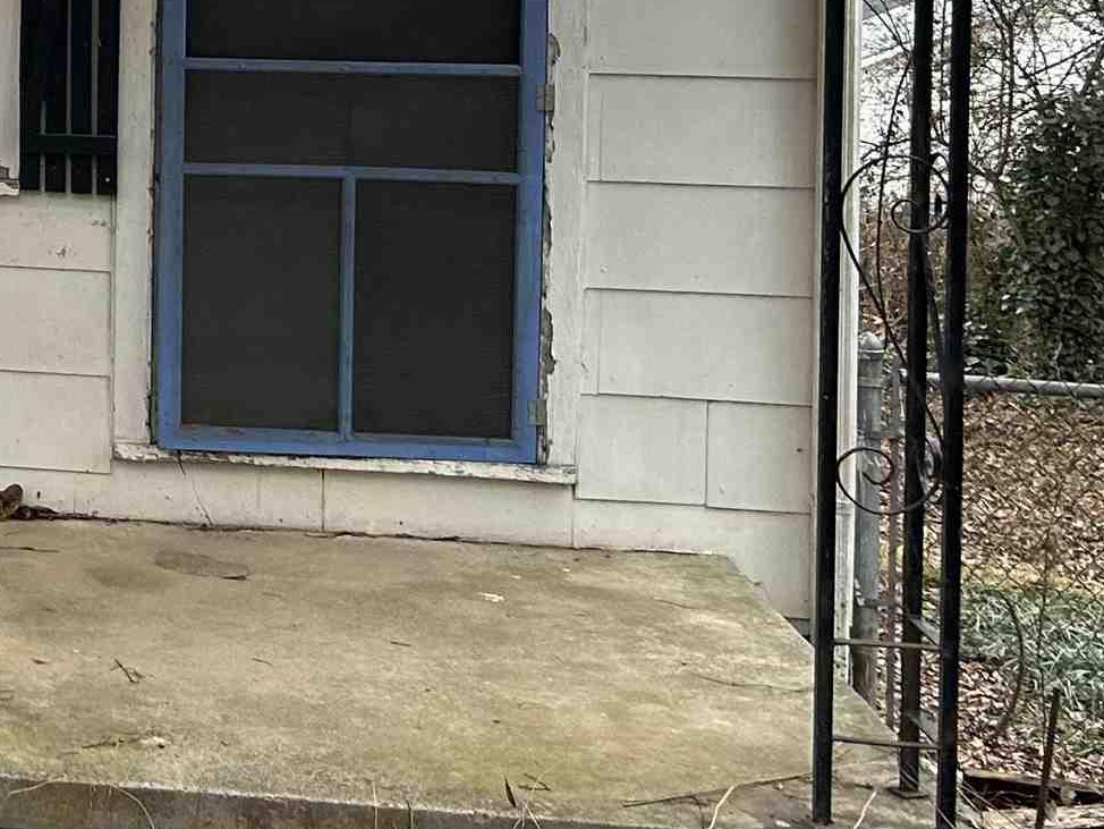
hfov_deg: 20.6
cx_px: -525
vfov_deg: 17.4
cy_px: -90
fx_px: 2616
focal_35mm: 82
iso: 125
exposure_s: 1/85
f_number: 1.5
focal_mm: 5.7
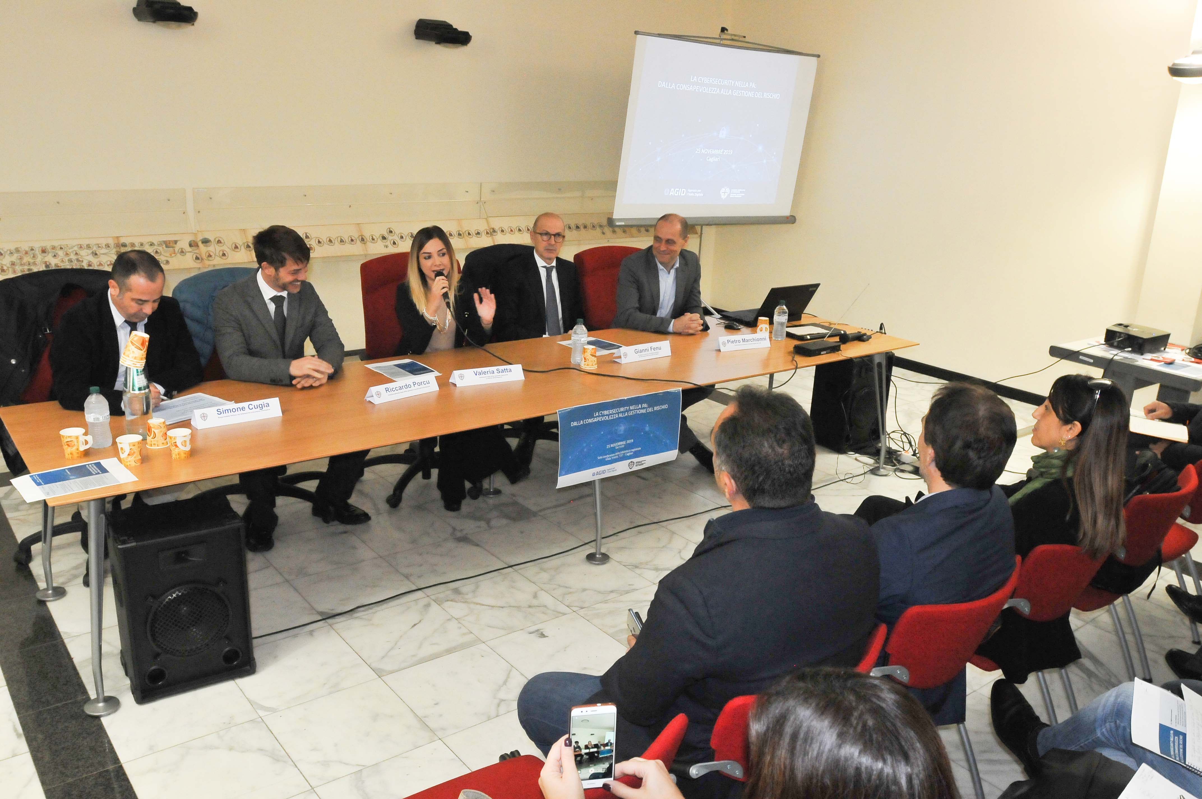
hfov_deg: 64.6
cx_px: 601
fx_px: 950
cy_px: 400
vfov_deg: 45.6
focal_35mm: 28
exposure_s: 1/60
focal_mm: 19
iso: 1600
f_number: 5.6
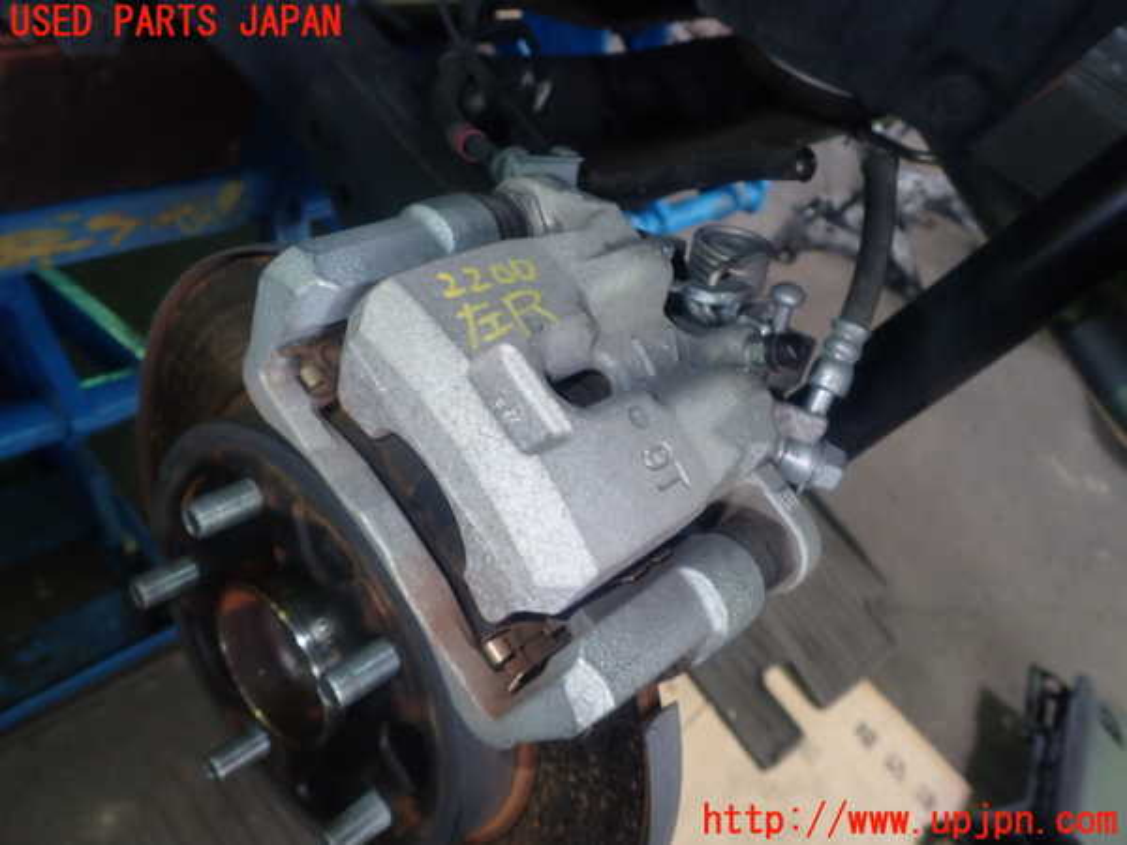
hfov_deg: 60.0
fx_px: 977
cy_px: 422
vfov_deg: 46.8
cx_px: 564
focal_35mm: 30
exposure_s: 1/30
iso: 200
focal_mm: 5.4
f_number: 3.2
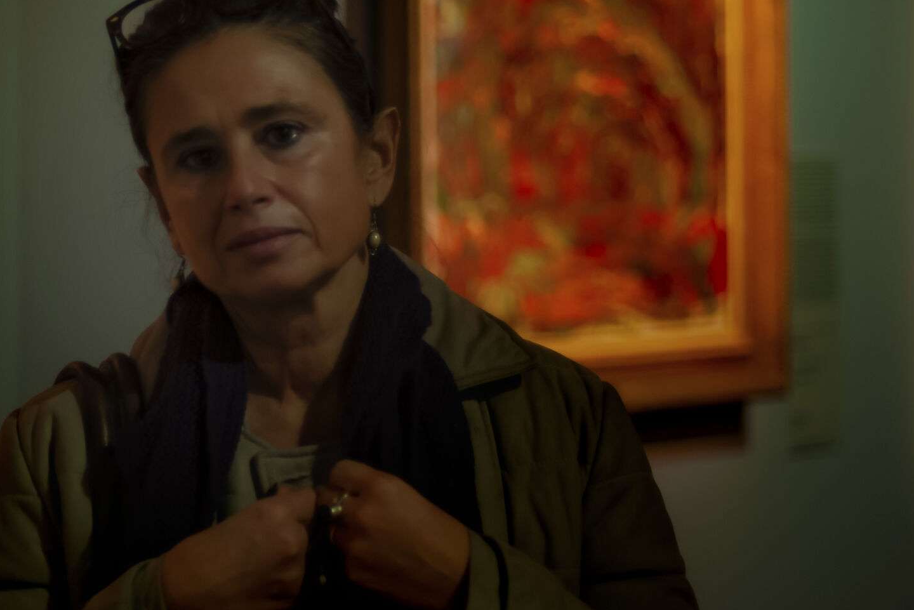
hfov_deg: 16.3
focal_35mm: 125
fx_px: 3174
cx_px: 281
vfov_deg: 10.9
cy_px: 139
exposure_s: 1/30
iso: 200
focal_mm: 50
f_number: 1.8
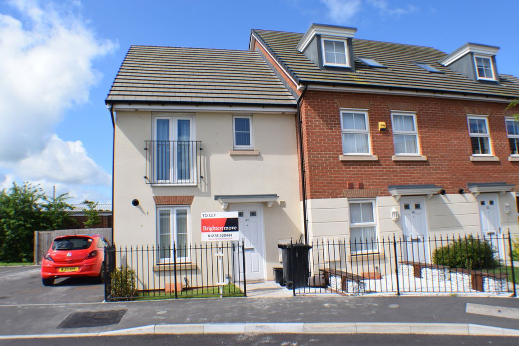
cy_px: 173
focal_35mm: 33
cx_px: 260
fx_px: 476
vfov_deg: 40.0
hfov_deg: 57.2
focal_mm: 22
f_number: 10
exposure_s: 1/400
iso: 200
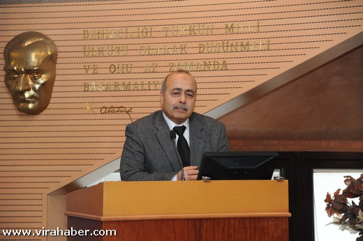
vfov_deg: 11.2
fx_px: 1229
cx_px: 182
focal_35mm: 122
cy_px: 120
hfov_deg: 16.8
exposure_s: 1/60
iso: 800
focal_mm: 122
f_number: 5.6
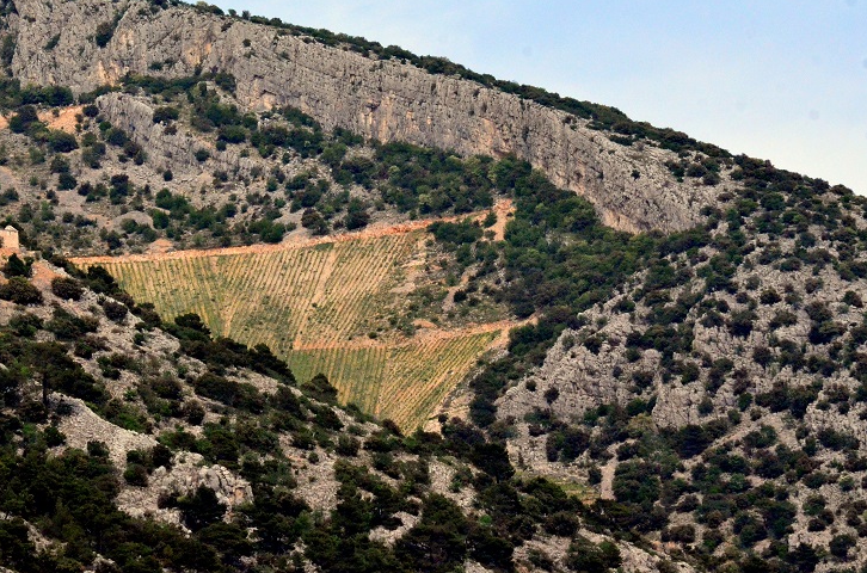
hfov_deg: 7.4
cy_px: 189
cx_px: 290
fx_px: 6694
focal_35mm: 279
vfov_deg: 4.9
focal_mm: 135
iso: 3200
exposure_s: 1/2500
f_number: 14
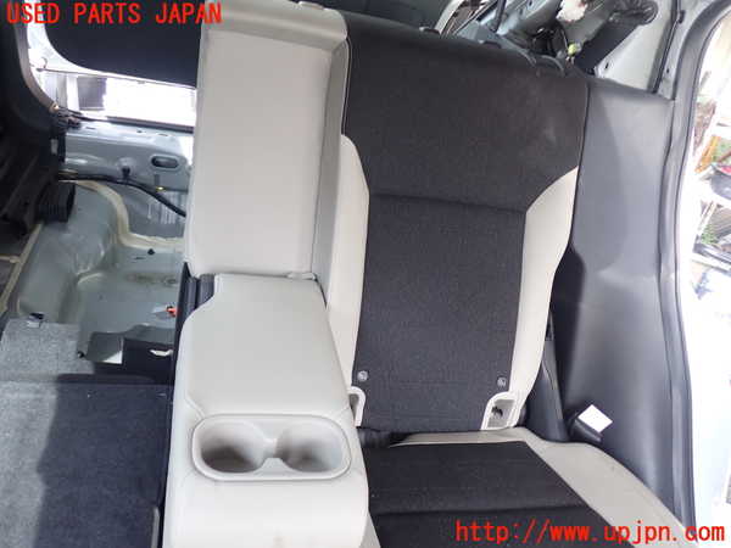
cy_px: 274
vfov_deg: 46.8
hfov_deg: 60.0
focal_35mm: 30
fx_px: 634
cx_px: 366
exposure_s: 1/60
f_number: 2.3
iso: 125
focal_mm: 5.4
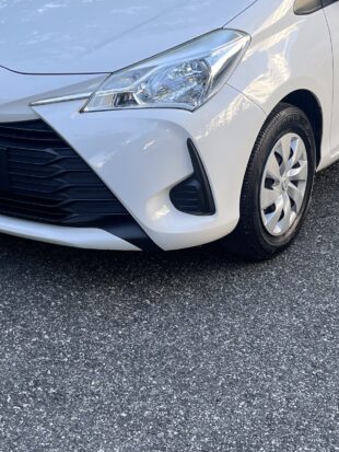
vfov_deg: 30.8
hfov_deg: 23.7
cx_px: 175
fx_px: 809
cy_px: 129
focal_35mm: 62
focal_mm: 5.1
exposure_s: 1/148
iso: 32
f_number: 1.6
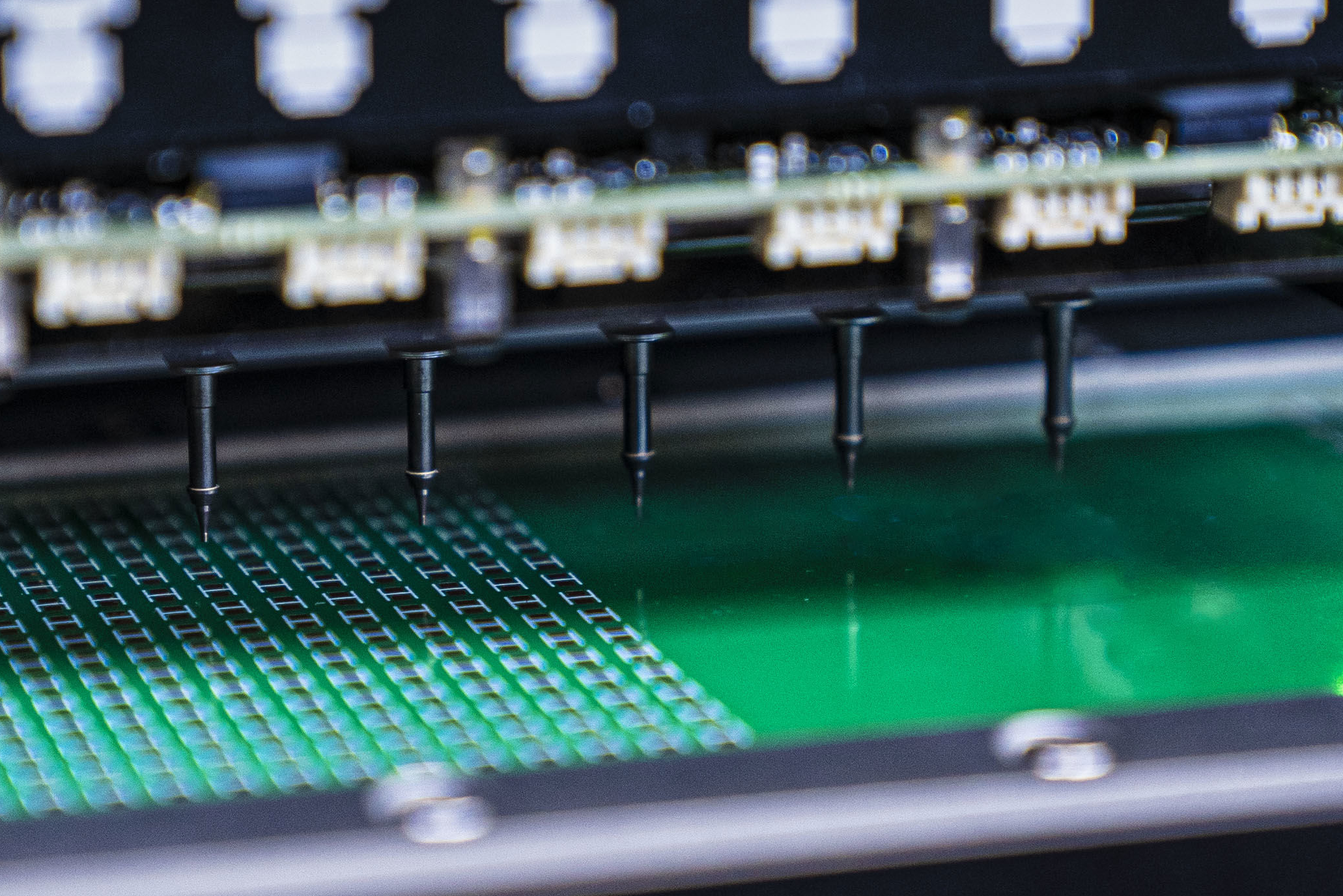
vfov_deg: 9.5
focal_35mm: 144
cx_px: 337
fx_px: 5372
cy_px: 484
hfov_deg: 14.2
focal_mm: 70
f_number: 2.8
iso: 2000
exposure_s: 1/100
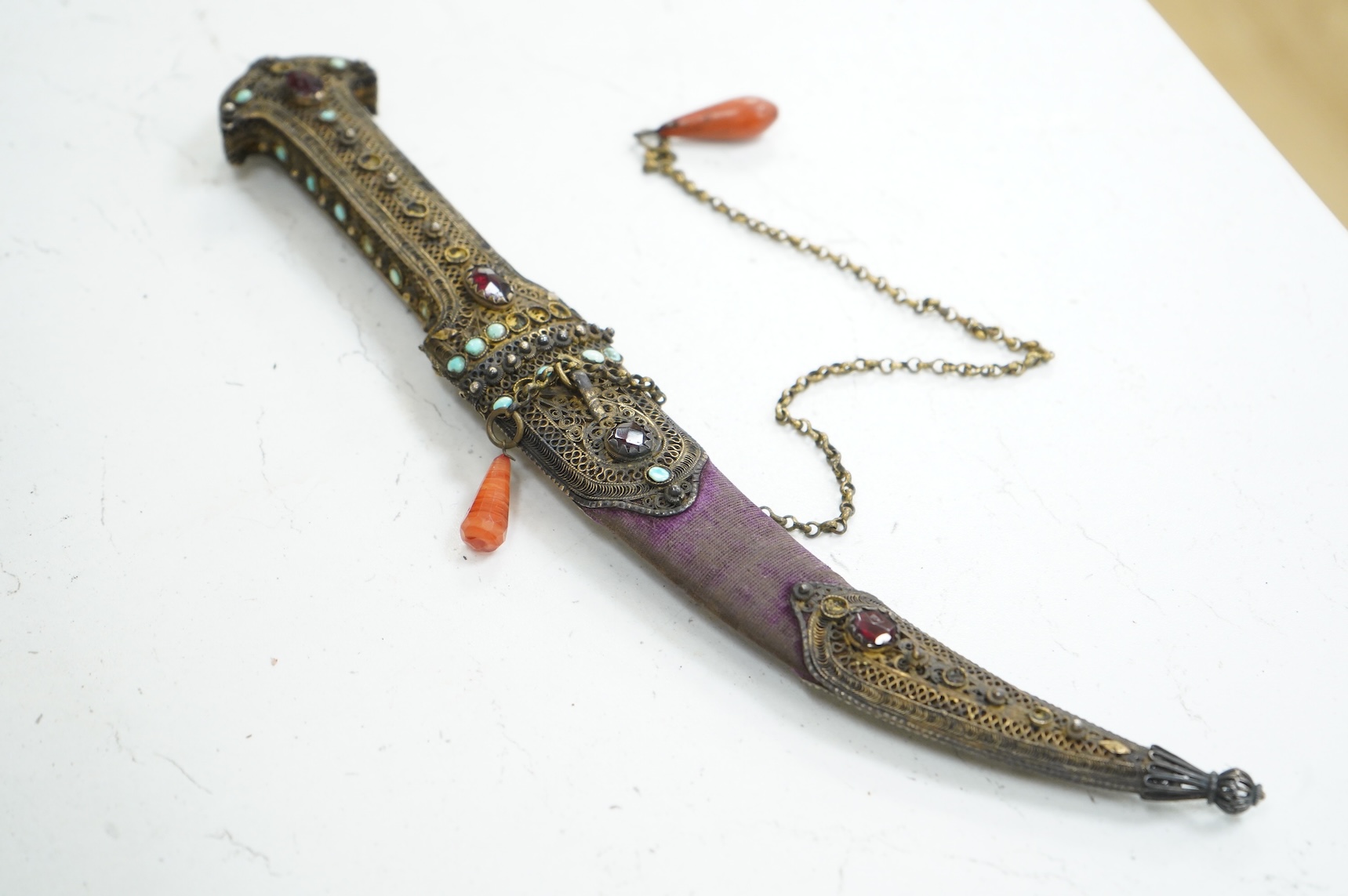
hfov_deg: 28.9
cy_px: 448
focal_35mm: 70
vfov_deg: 19.4
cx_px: 674
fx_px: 2619
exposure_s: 1/100
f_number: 5.6
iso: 2500
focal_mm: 70
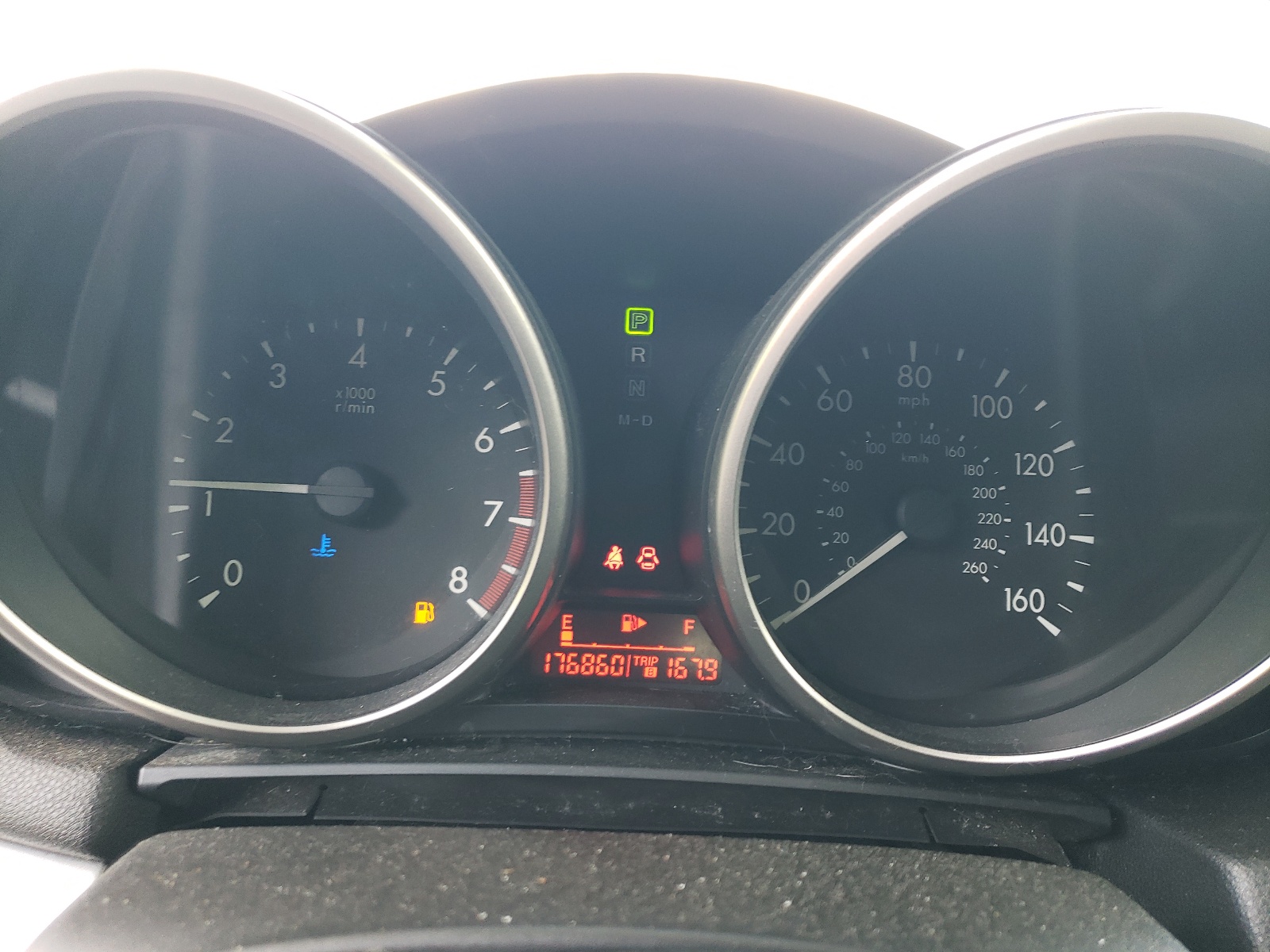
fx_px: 954
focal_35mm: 26
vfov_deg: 53.1
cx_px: 635
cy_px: 476
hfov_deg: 67.3
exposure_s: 1/50
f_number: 1.5
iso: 85
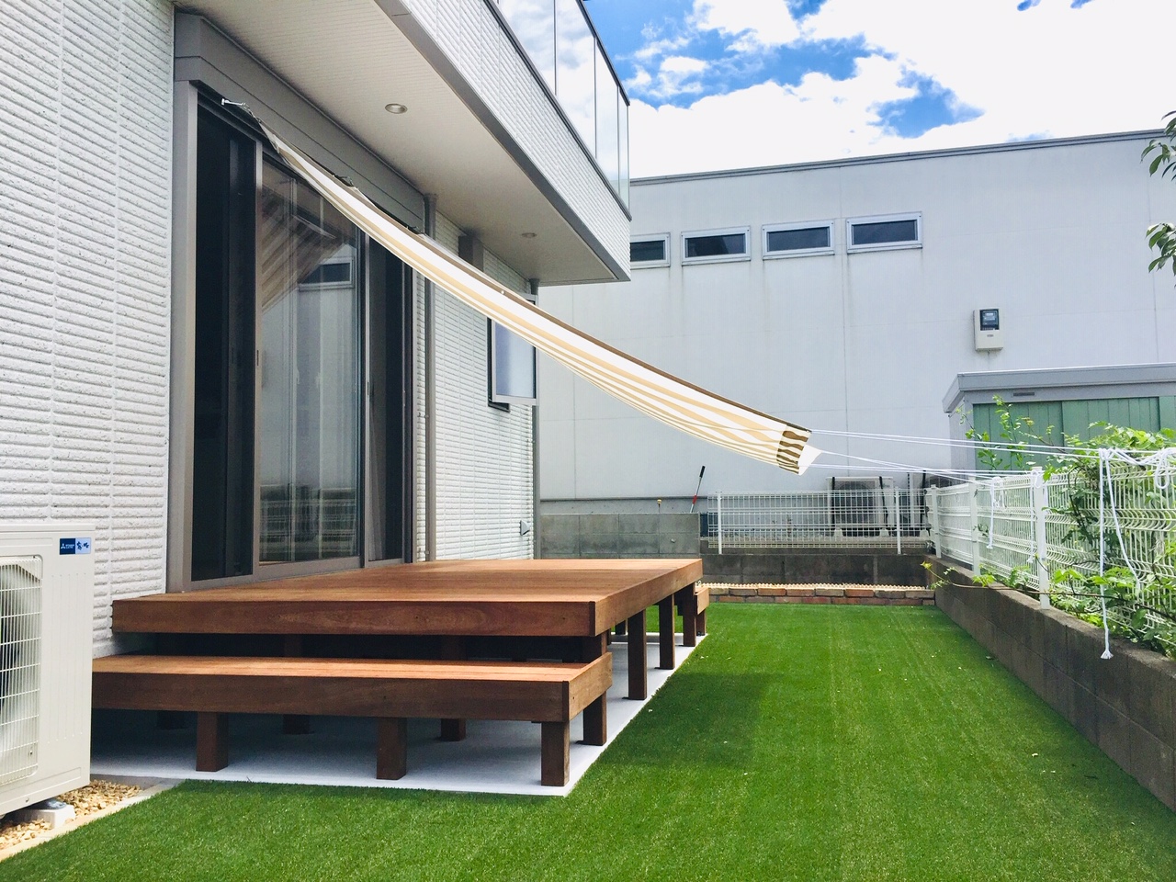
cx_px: 588
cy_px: 441
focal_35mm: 29
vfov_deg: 48.2
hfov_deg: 61.7
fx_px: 985
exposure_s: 1/2083
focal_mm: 4.15
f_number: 2.2
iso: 32
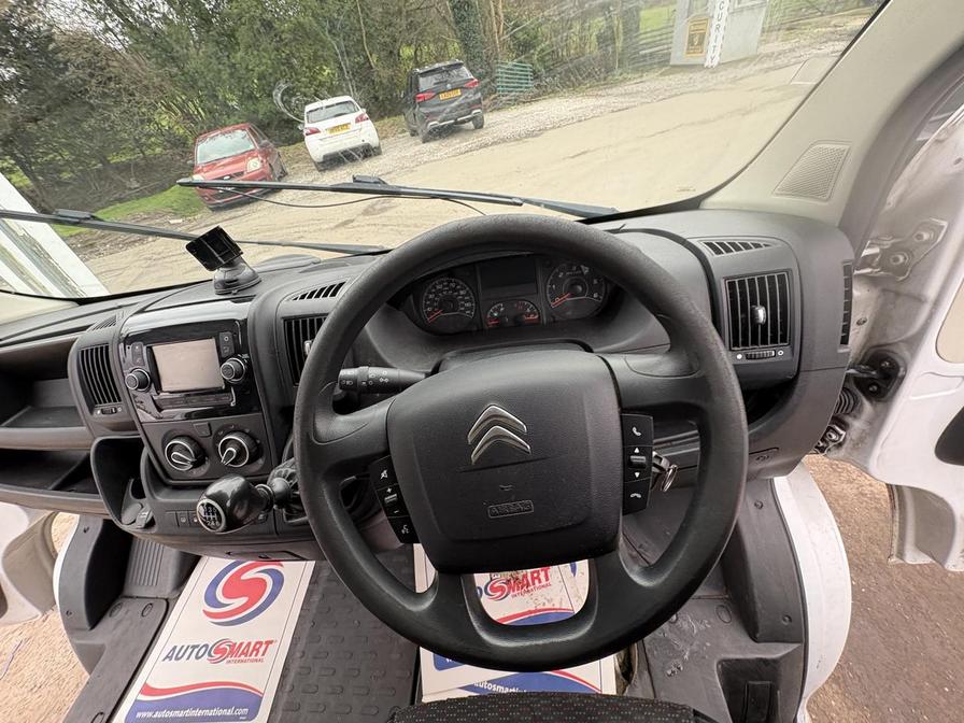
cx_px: 482
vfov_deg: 85.7
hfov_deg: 102.1
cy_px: 362
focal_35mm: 14
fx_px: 390
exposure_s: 1/99
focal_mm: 2.22
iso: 200
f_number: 2.2
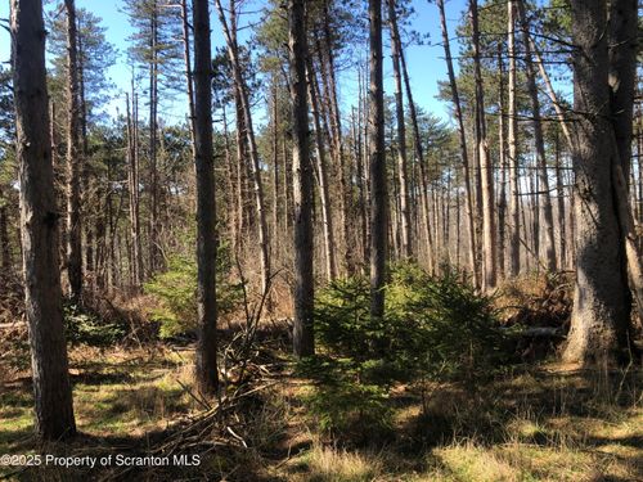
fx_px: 520
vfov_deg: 49.7
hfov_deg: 63.4
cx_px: 322
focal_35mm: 28
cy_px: 241
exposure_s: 1/484
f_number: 1.8
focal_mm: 4
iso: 20
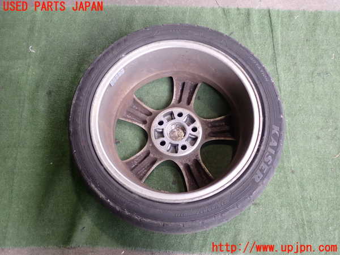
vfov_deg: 39.7
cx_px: 170
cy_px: 128
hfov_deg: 51.4
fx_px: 354
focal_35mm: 36
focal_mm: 6.37
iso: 200
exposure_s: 1/50
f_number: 2.5
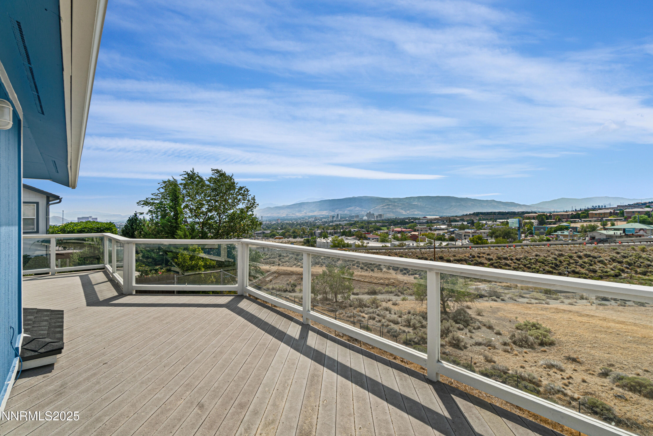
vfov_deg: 77.3
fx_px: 272
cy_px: 218
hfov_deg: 100.4
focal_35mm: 15
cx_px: 326
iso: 250
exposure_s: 1/60
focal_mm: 10
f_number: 13
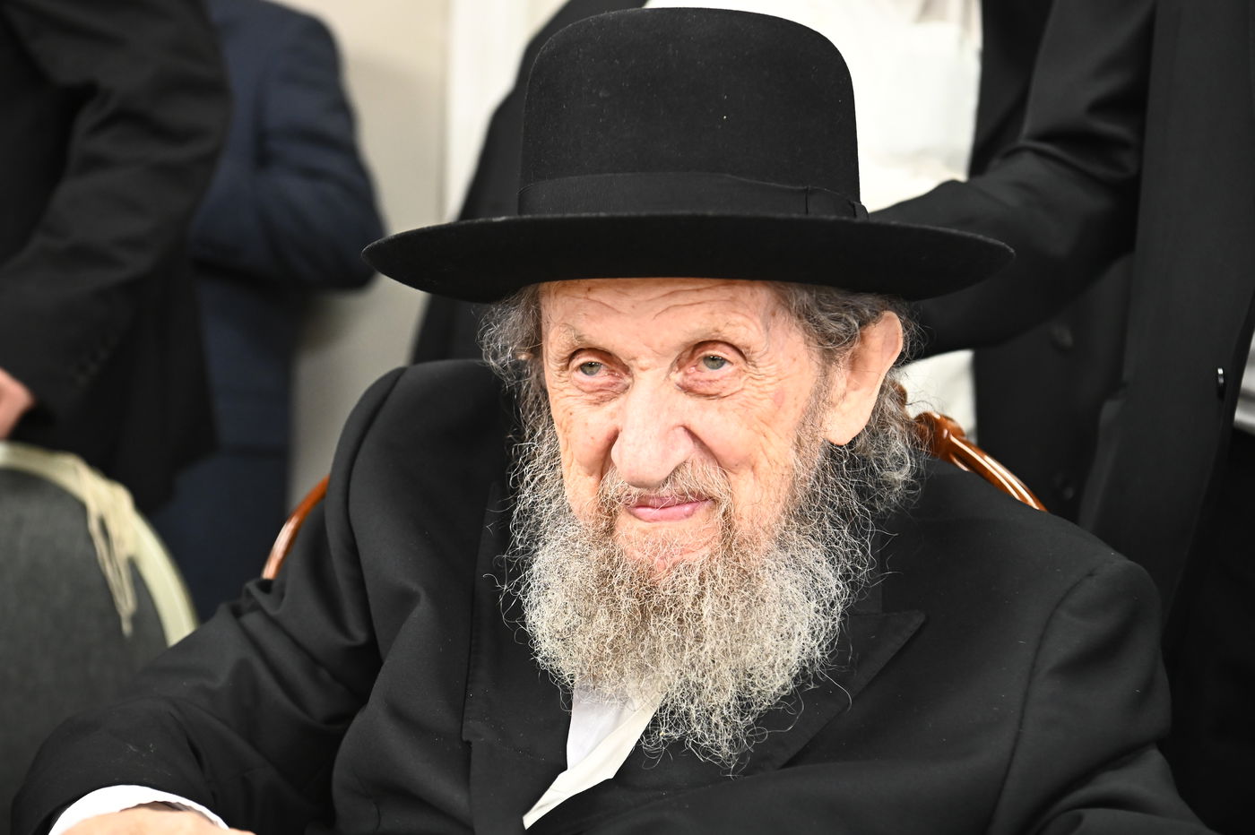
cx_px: 628
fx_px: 2439
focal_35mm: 70
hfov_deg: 28.9
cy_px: 418
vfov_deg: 19.4
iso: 3200
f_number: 4.5
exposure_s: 1/200
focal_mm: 70
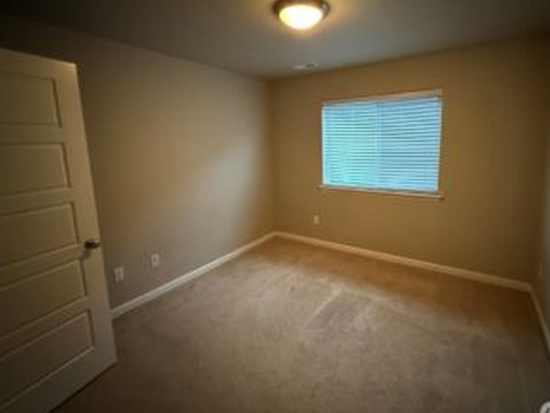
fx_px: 270
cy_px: 179
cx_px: 314
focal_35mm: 17
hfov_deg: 90.4
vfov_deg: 74.4
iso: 1000
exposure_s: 1/40
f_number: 2.2
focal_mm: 2.22
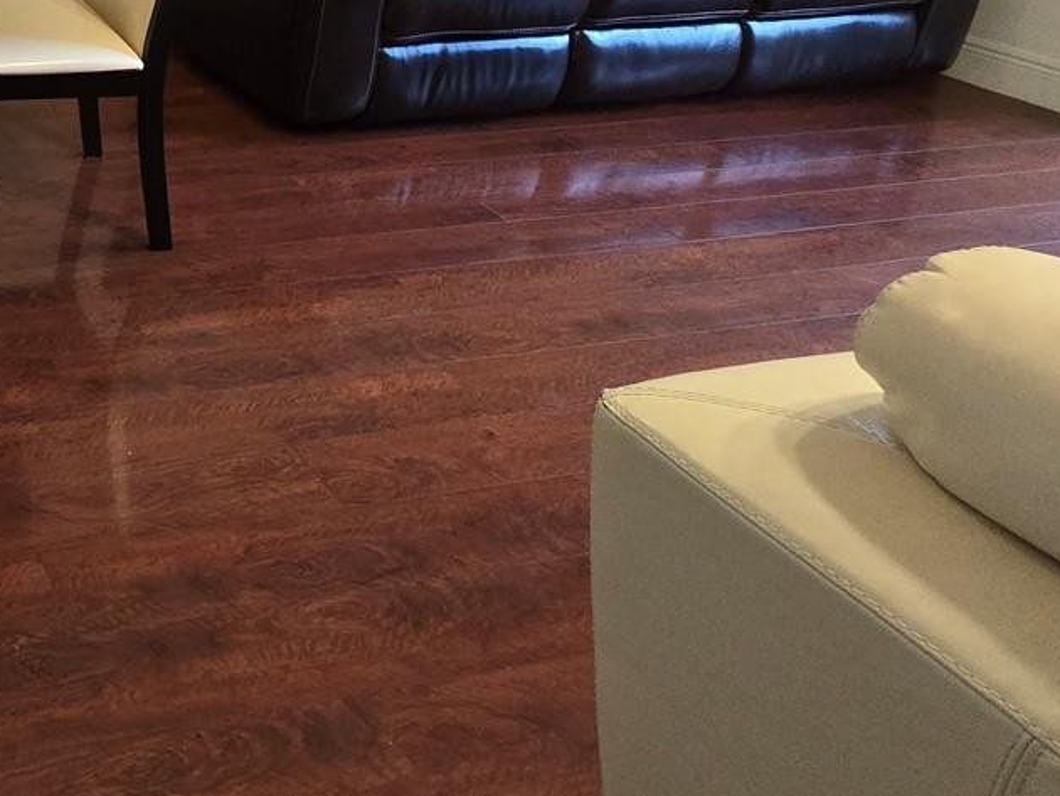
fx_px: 1011
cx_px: -187
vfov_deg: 38.2
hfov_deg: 40.5
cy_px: 0
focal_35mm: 33
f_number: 2.2
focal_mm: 2.2
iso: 400
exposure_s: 1/60
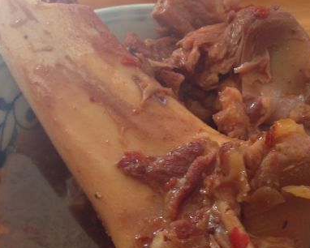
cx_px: 165
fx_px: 542
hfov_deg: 31.9
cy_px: 172
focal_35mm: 59
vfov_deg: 25.6
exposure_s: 1/20
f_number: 2.4
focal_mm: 4.12
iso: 100
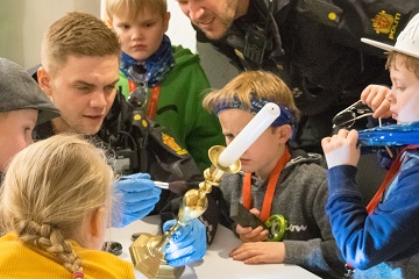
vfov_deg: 16.1
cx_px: 175
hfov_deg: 23.9
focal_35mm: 85
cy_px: 124
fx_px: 989
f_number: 4.5
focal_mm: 34
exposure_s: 1/60
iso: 2200
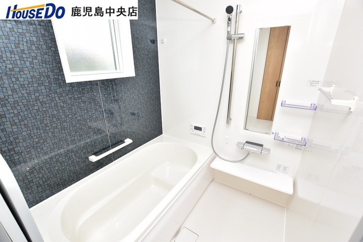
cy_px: 121
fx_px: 151
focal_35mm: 15
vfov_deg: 77.3
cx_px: 182
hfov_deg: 100.4
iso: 160
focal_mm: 10
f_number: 5
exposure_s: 1/80
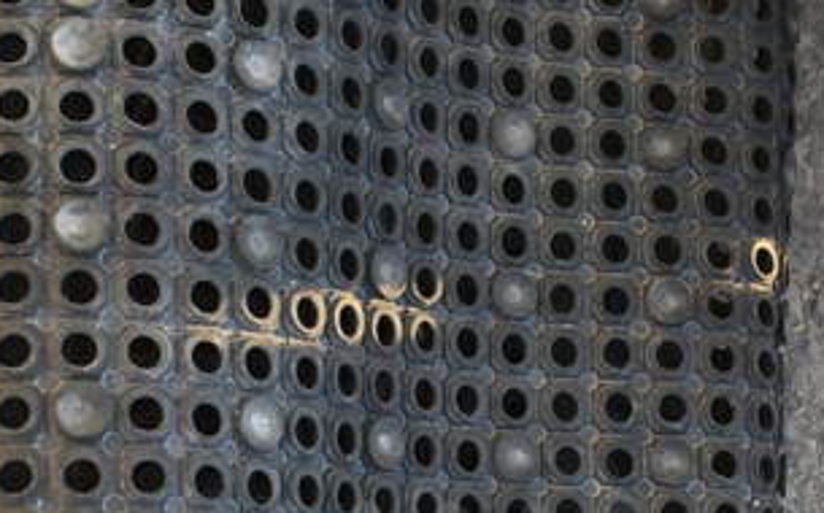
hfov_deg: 19.0
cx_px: 451
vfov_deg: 11.6
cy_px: 628
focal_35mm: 110
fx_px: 2468
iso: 280
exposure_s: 1/125
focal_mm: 24
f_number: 3.8
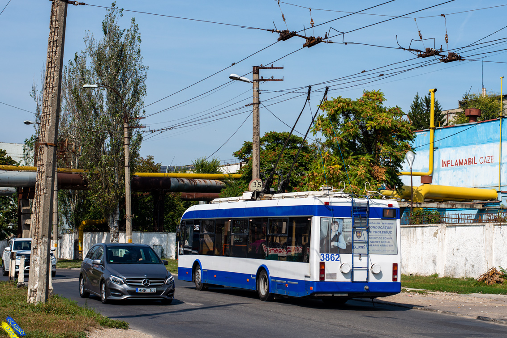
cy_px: 172
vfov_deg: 25.5
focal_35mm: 53
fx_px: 747
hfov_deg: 37.5
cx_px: 268
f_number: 5.6
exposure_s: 1/800
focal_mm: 50
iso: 125
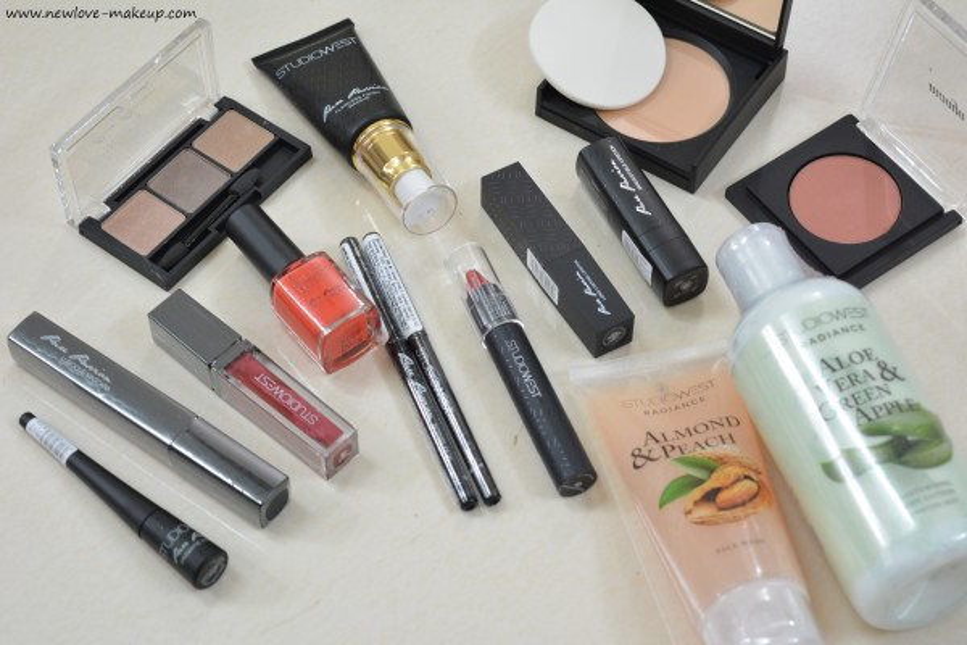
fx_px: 2216
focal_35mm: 82
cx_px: 484
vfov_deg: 16.6
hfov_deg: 24.6
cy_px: 322
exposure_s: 1/8
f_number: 5.6
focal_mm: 55
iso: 640
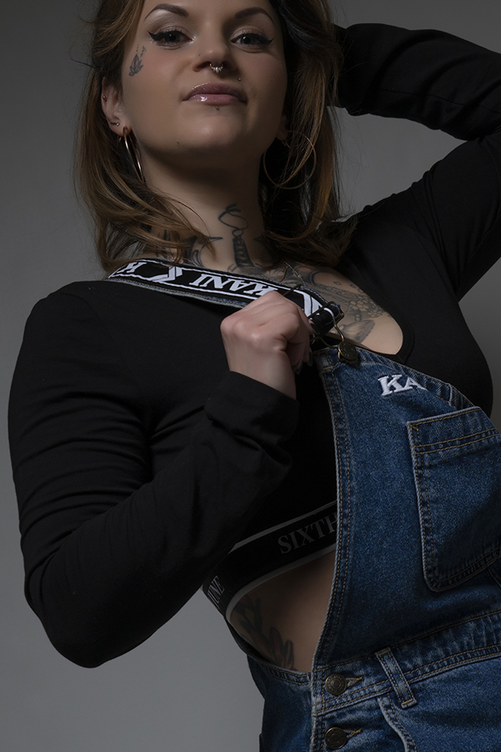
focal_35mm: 134
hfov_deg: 10.2
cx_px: 420
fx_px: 2798
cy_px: 520
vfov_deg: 15.3
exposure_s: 1/200
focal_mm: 75
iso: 200
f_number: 7.1
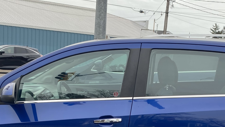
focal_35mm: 67
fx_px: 400
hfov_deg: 31.4
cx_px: 117
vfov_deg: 17.2
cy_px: 153
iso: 40
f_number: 1.8
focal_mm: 4.25
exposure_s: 1/122
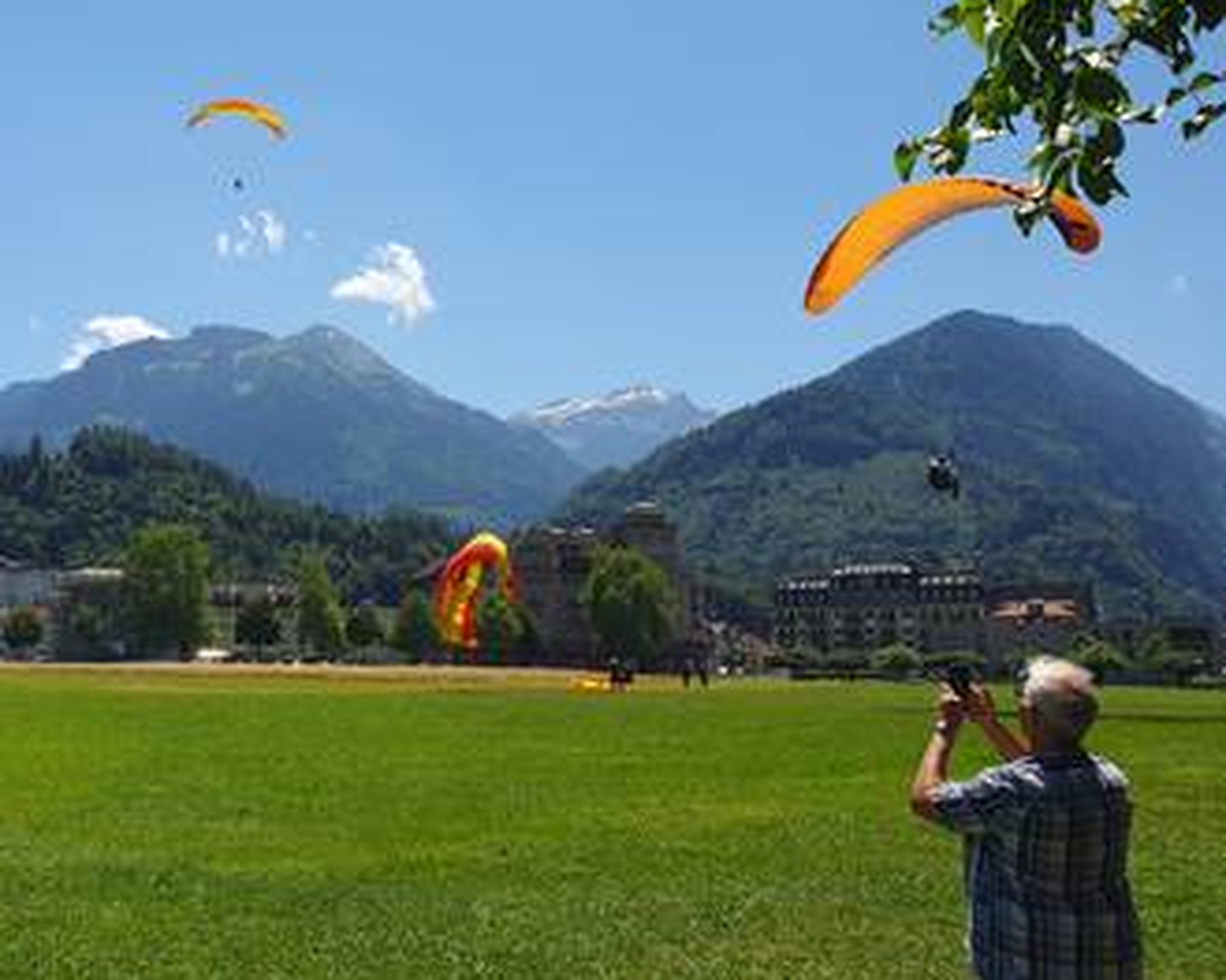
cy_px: 380
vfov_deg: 39.9
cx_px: 388
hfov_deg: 48.1
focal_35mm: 37
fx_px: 1342
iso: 50
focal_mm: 4.32
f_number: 2.4
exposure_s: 1/2192
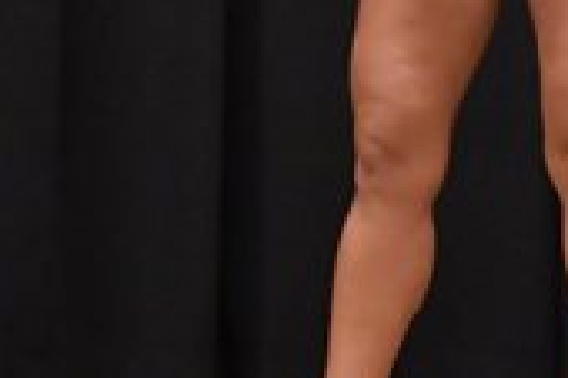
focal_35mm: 921
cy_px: -107
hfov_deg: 2.2
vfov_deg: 1.5
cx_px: 399
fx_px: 14517
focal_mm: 135
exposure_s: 1/400
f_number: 5.6
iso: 6400
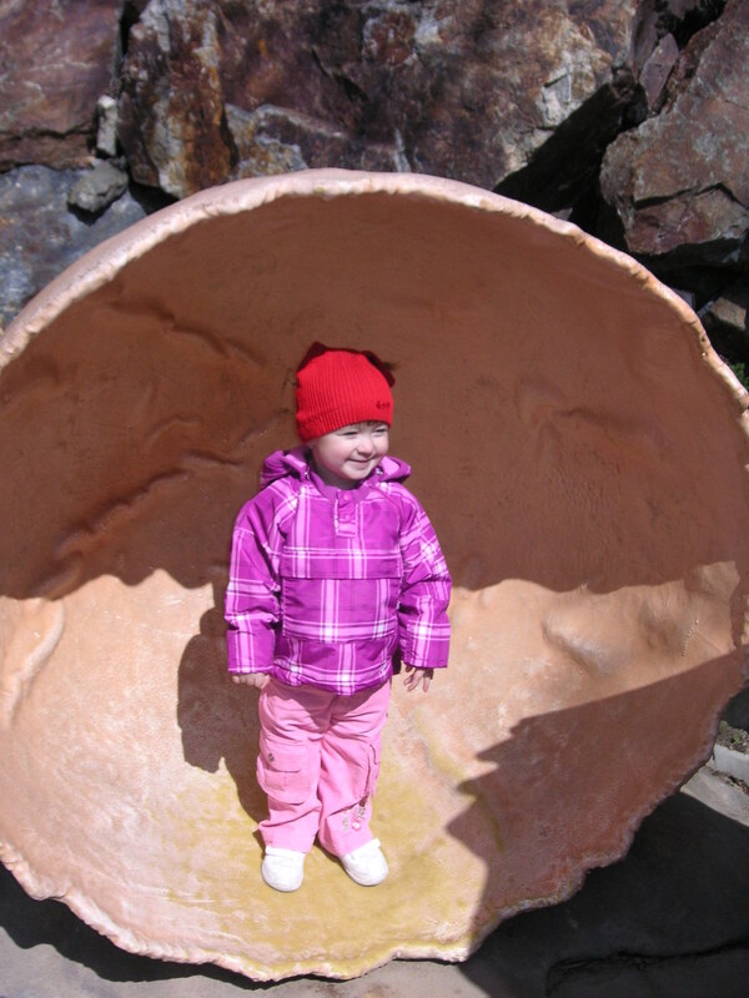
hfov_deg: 32.9
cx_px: 374
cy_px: 499
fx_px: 1269
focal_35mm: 44
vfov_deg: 42.9
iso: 50
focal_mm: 7.3
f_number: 8
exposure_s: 1/180
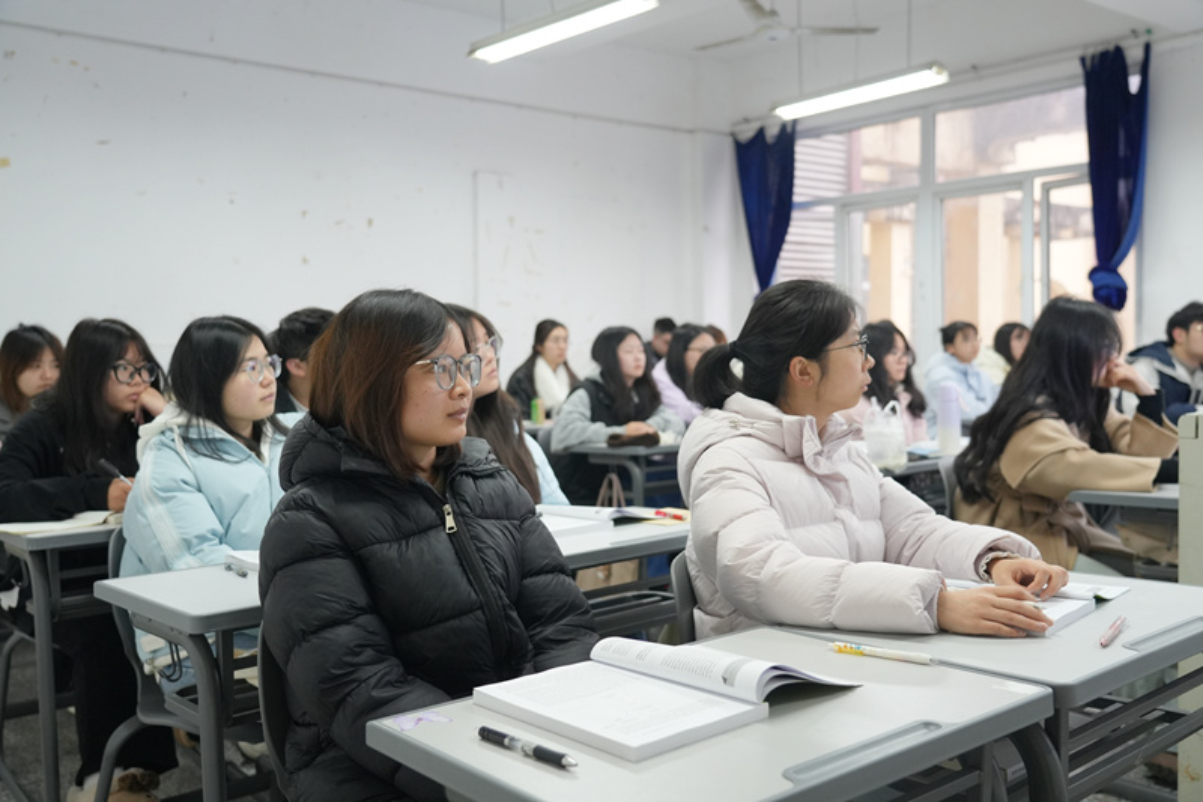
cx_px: 602
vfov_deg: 40.0
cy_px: 401
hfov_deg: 57.2
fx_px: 1102
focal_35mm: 33
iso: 2000
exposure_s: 1/100
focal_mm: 33
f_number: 4
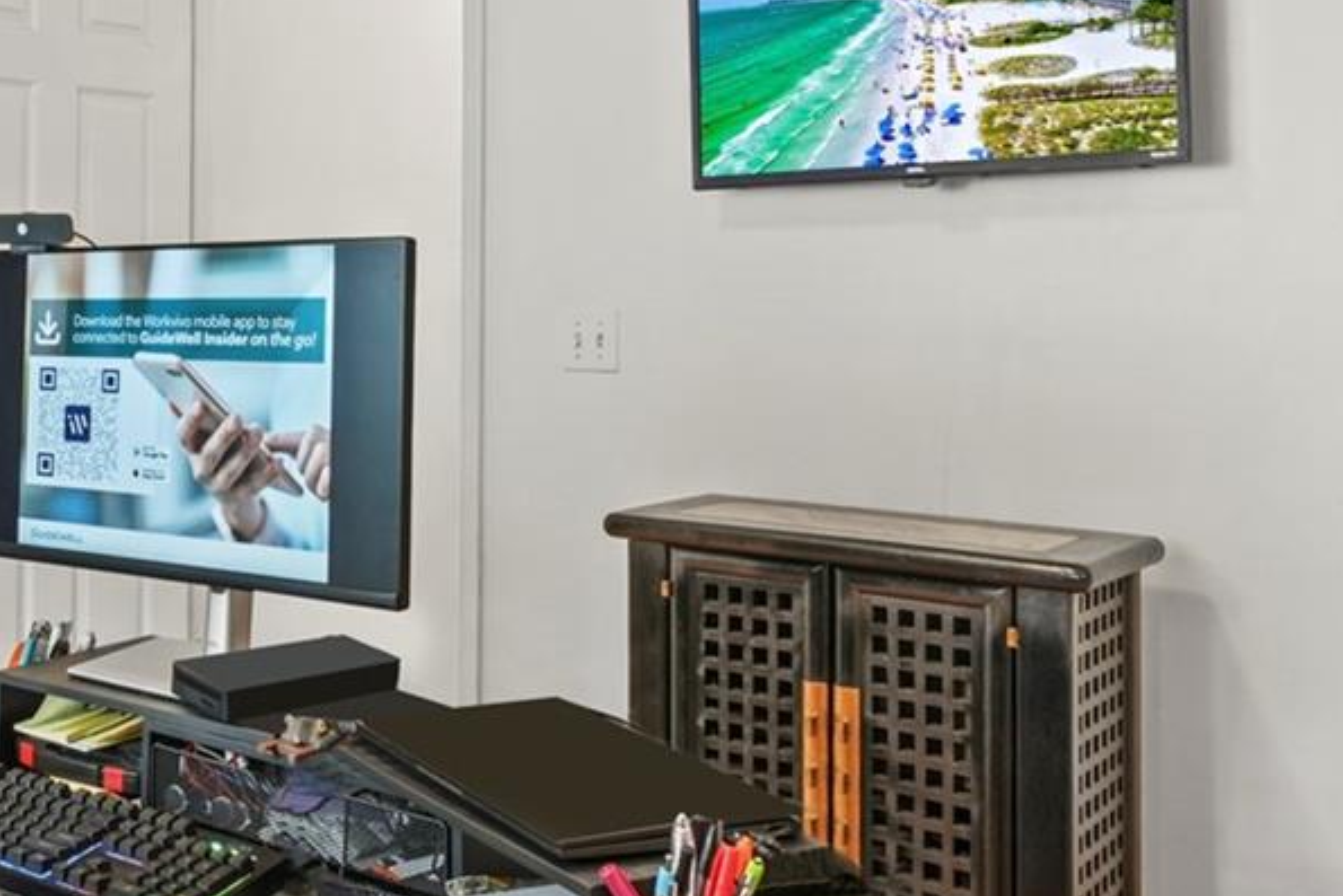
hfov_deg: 42.5
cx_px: 194
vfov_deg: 30.9
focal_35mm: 43
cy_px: 282
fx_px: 1604
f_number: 10
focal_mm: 16
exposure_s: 1/1.25
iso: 400
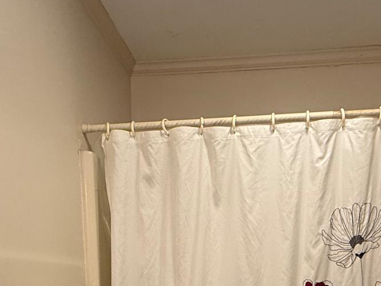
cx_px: 202
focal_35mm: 43
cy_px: 380
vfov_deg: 27.5
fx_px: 473
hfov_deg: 43.8
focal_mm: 2.22
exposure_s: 1/60
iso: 200
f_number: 2.2
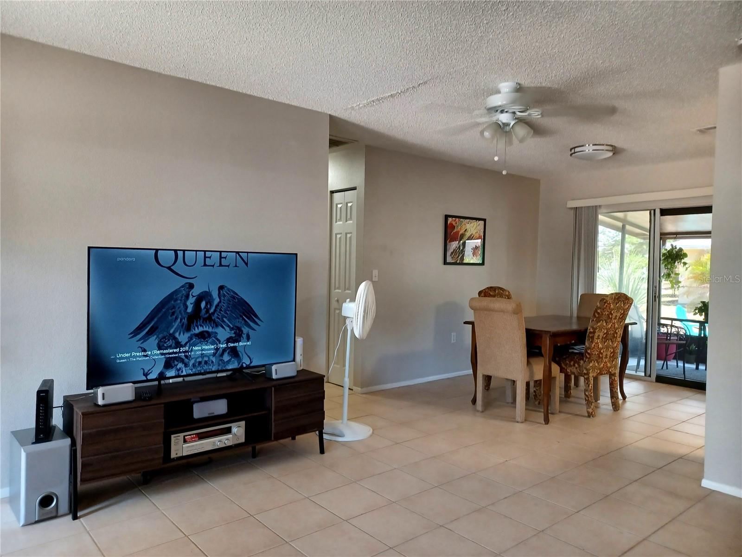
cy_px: 278
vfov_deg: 54.9
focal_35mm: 25
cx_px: 371
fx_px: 536
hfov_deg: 69.4
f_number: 1.8
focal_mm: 4.6
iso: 400
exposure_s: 1/49
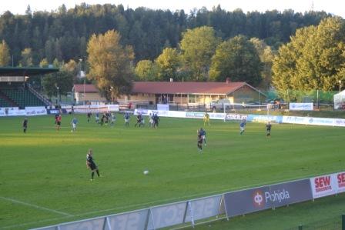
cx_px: 172
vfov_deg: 20.2
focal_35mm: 68
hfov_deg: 29.9
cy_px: 115
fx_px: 647
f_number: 5.6
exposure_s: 1/125
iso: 400
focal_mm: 45
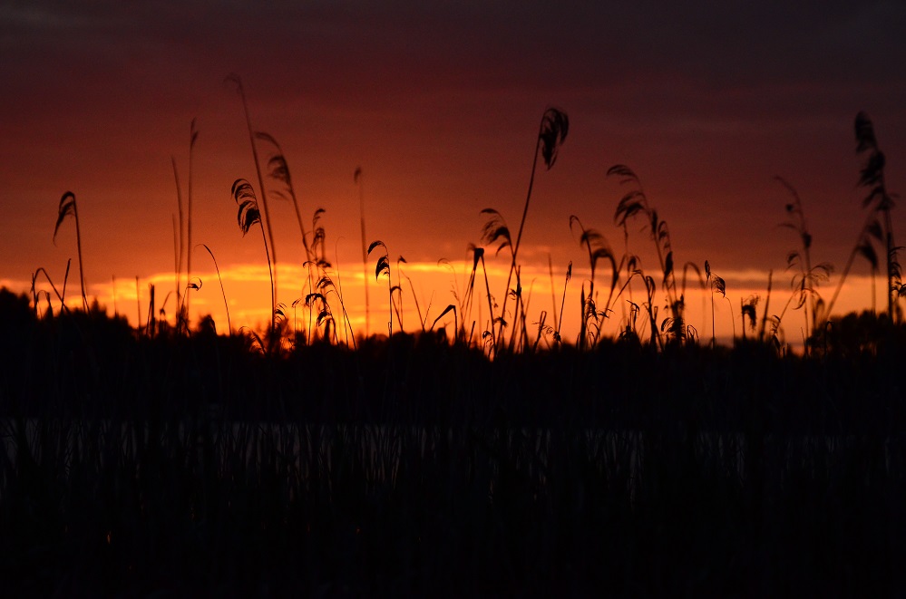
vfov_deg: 6.7
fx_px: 5084
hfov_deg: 10.2
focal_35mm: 202
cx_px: 453
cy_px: 300
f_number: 4.8
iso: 1250
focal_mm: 135
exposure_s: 1/4000
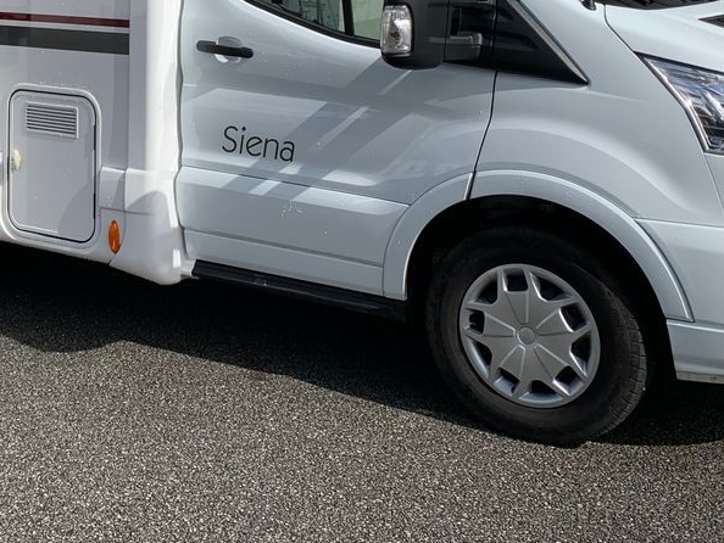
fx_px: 1172
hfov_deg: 33.8
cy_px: -26
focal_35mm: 56
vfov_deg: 24.7
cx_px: 210
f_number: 1.8
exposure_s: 1/4274
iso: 25
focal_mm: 4.25
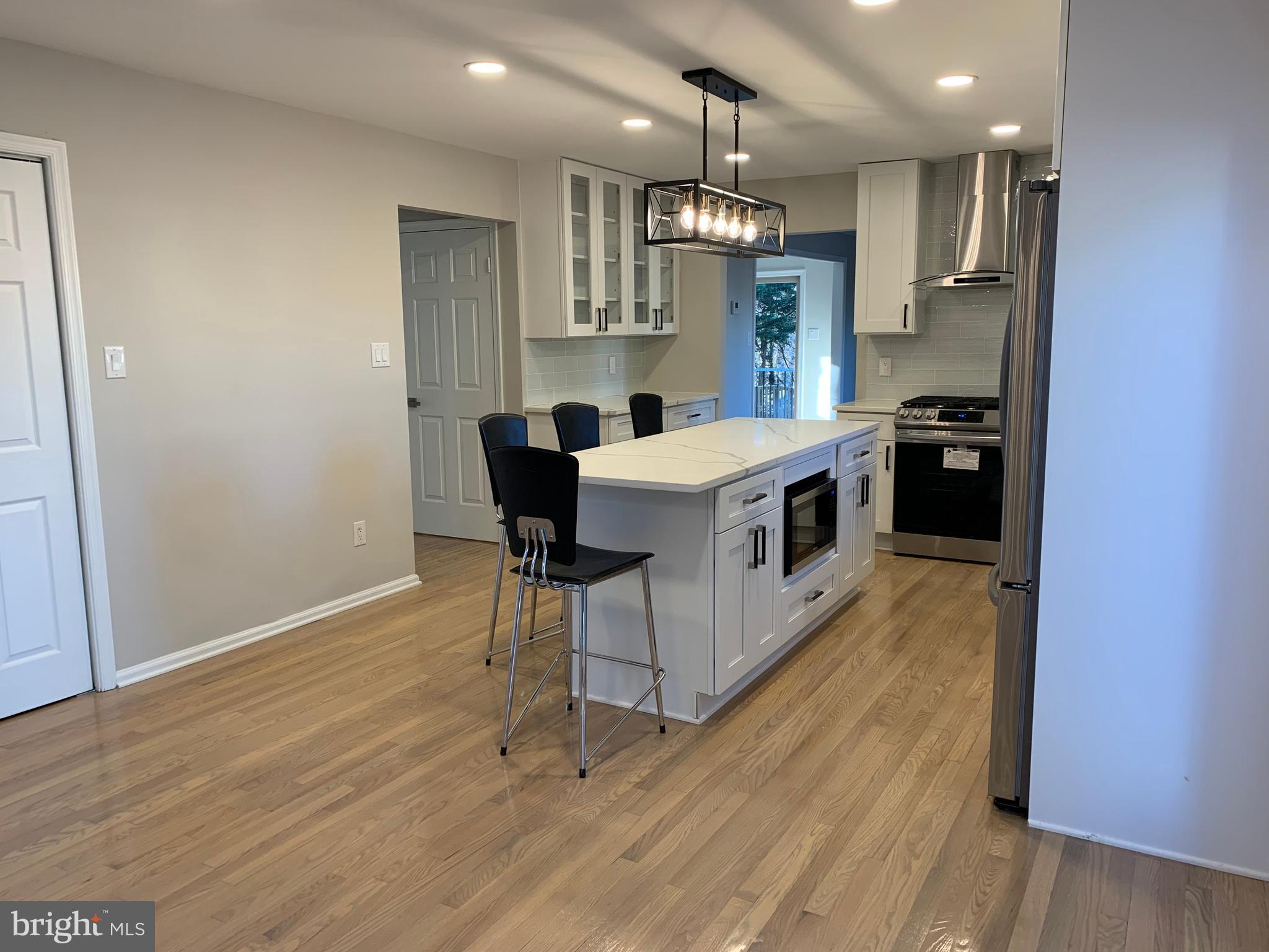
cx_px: 634
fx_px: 953
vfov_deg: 53.1
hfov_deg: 67.3
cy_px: 476
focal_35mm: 26
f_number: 1.8
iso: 64
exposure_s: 1/60
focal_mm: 4.25
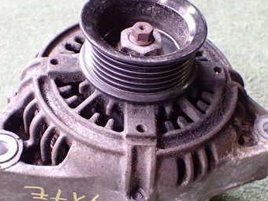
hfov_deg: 36.2
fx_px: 410
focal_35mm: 53
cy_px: 136
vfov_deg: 27.3
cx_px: 128
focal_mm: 5.4
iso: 640
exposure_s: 1/125
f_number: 2.3
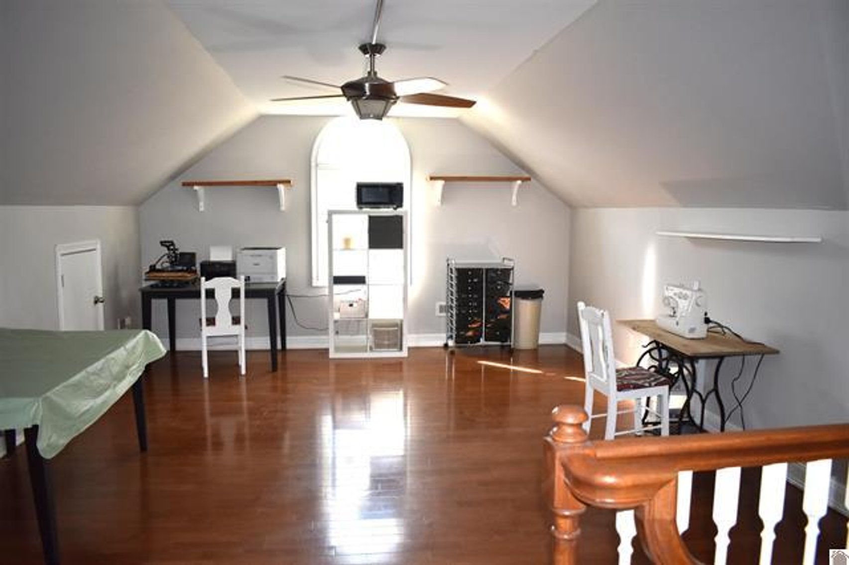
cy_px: 282
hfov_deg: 67.4
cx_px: 424
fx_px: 636
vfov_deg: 47.9
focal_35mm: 27
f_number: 3.5
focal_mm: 18
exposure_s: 1/200
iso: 900
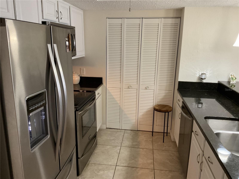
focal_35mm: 29
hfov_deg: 61.7
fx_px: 200
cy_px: 90
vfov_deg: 48.2
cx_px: 120
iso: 320
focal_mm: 3
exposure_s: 1/40
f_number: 1.8
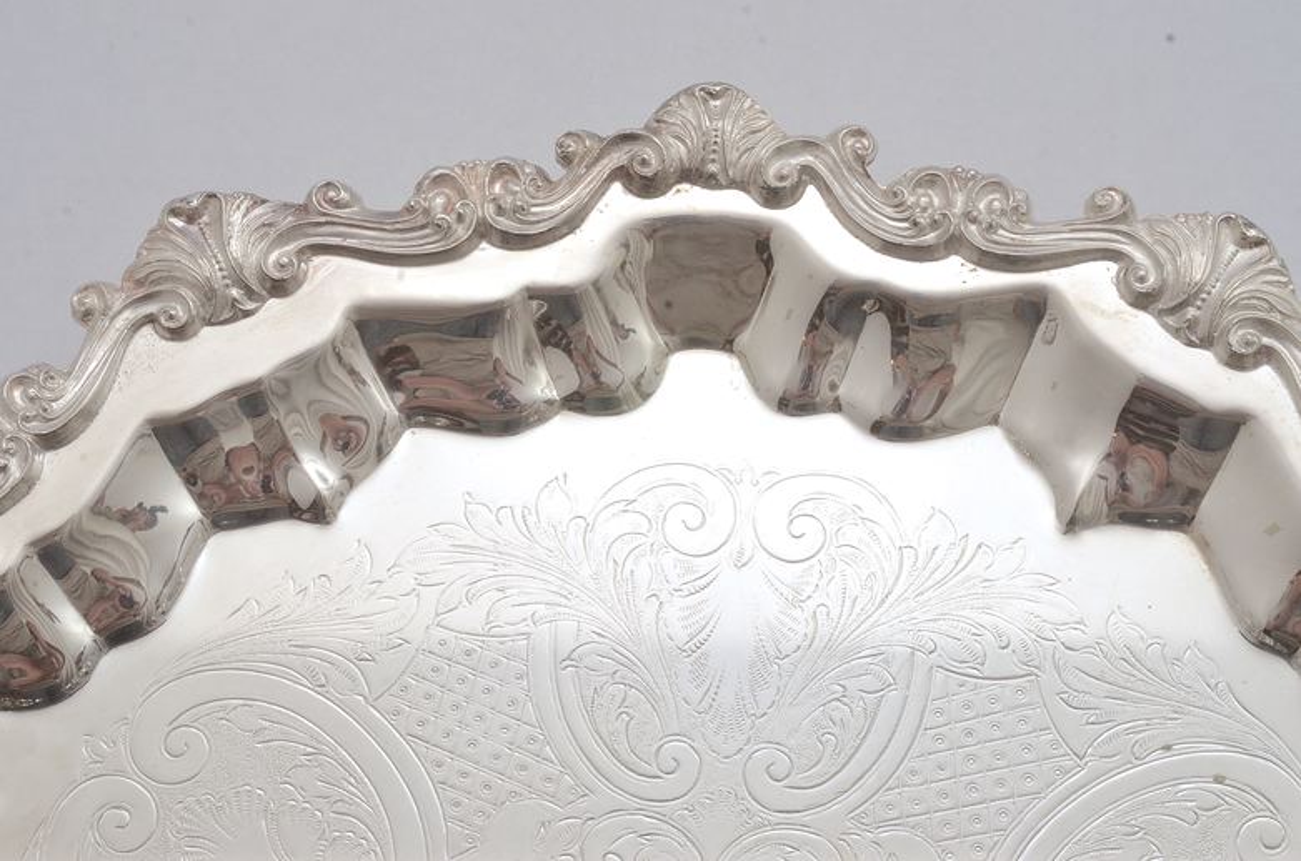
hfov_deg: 24.7
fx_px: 2975
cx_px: 650
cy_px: 430
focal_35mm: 82
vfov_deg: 16.5
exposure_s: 1/125
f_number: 16
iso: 800
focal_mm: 55
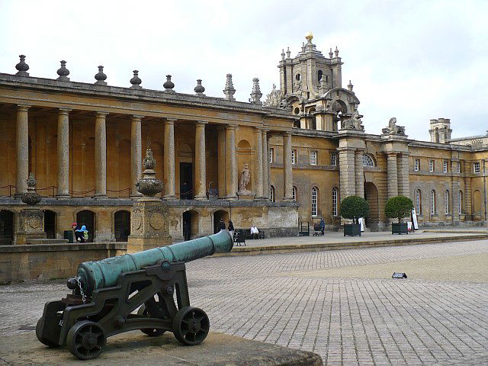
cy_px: 183
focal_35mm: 48
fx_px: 677
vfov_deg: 30.3
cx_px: 244
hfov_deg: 39.7
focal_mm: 7.9
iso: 100
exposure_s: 1/500
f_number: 3
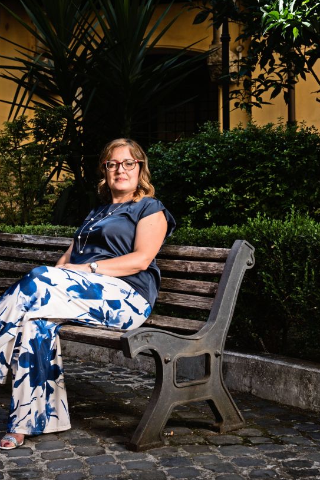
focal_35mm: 70
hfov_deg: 19.4
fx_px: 934
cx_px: 93
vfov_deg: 28.8
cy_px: 238
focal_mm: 46
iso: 100
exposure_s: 1/200
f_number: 5.6
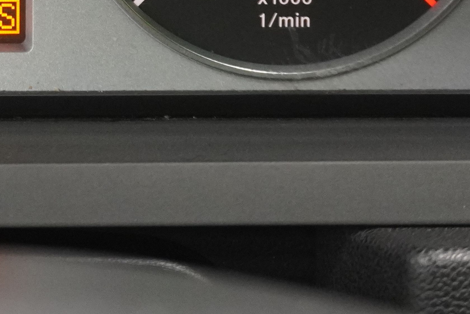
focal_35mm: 134
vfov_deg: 9.9
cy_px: -174
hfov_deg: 14.9
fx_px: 1746
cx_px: -56
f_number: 4.5
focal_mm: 25
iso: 2500
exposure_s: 1/40
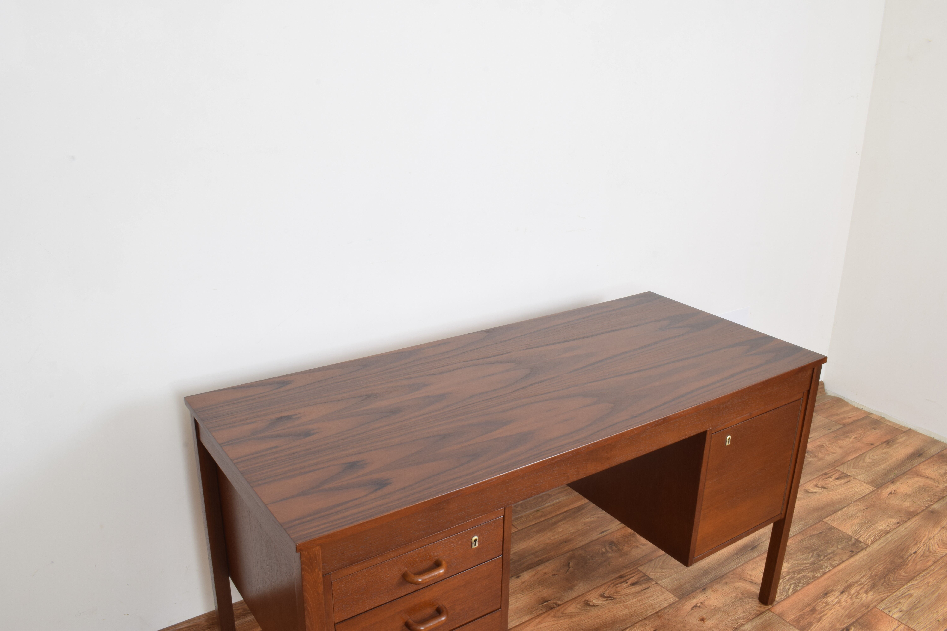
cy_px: 316
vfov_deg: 43.6
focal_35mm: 30
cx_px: 474
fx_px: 789
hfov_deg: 61.9
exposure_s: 5
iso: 100
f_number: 25
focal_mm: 20
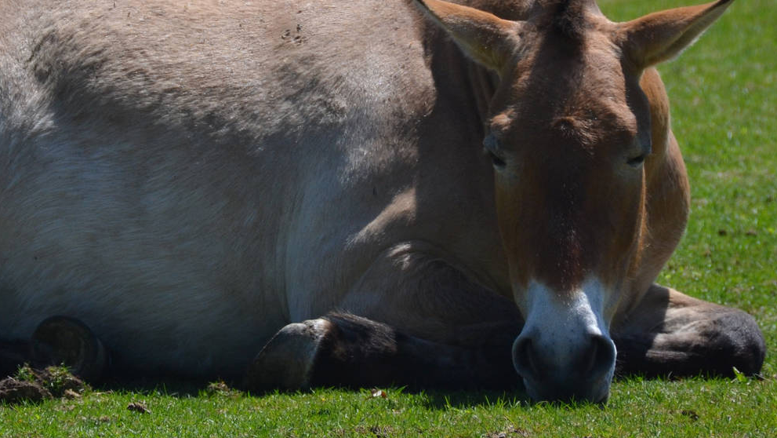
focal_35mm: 558
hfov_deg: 3.9
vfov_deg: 2.2
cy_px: 130
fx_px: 11499
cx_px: 184
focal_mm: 220
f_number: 6.3
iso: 400
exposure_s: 1/1600
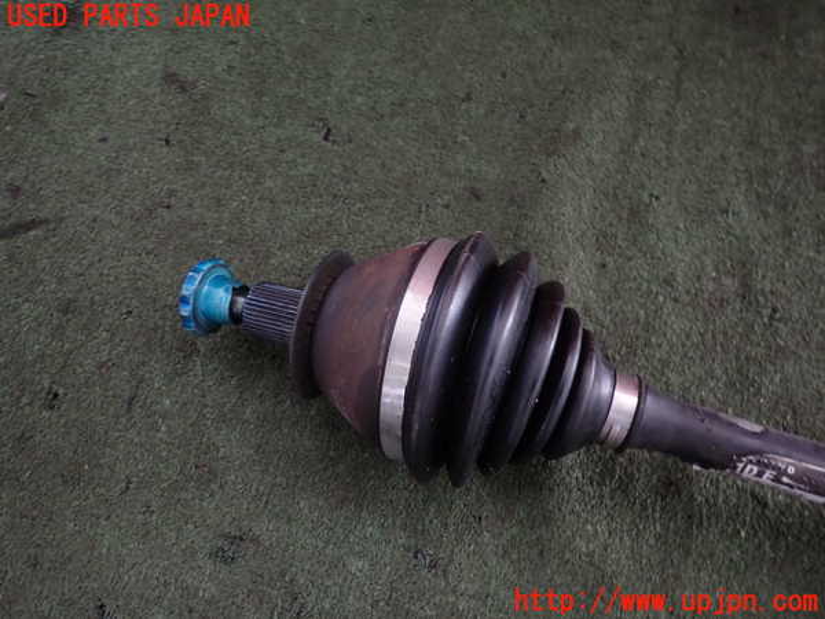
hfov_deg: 69.4
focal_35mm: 25
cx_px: 412
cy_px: 310
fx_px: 596
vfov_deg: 54.9
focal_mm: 4.5
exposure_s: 1/40
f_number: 2
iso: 200
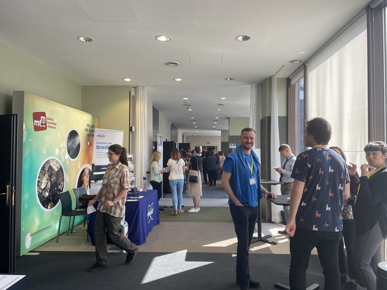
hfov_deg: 67.3
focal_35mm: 26
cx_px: 194
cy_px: 145
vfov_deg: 53.1
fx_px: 291
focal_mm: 4.2
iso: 50
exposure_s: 1/121
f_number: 1.6
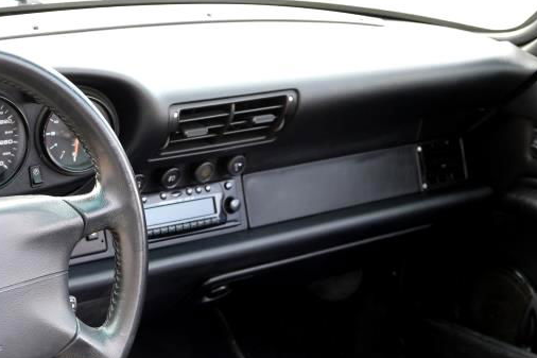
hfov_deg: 23.4
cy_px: 342
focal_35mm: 85
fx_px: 1267
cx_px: 74
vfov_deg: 15.8
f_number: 3.2
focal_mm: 27.7
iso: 200
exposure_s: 1/60
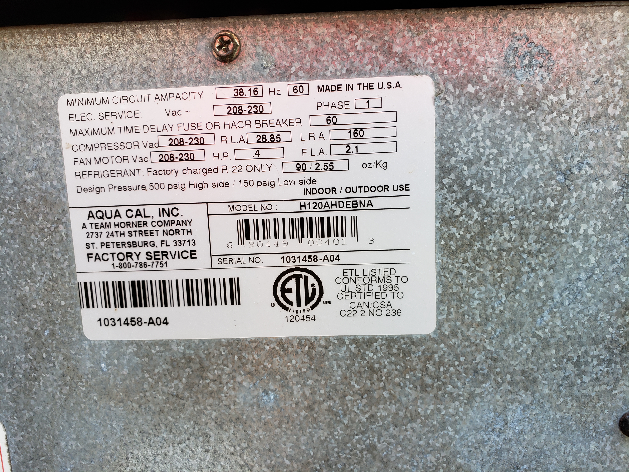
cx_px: 314
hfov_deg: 67.3
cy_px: 236
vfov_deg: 53.1
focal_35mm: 26
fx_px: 472
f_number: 2.4
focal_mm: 4.3
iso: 100
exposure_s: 1/120
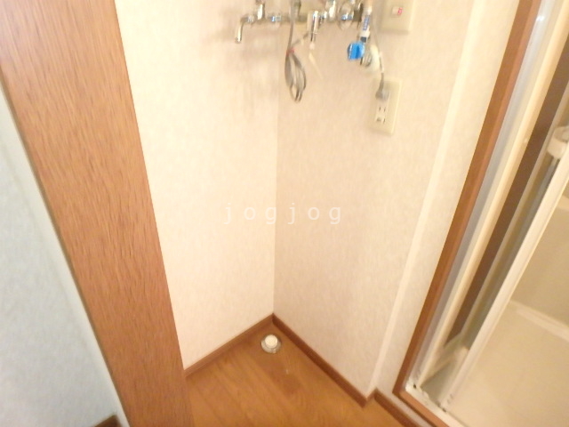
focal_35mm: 21
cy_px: 214
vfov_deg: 63.4
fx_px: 345
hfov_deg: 79.0
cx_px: 284
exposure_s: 1/30
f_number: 3.5
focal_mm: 3.7
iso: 1000
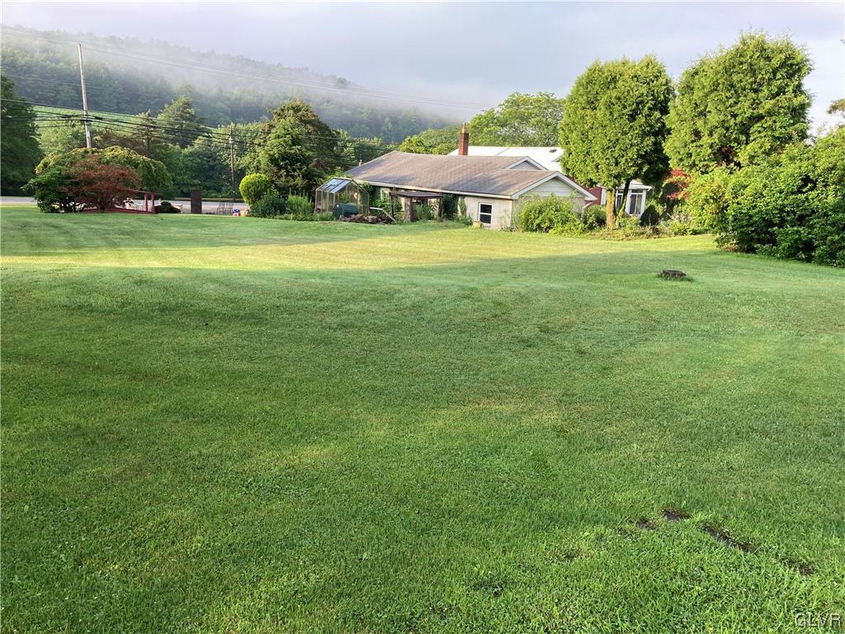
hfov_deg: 63.4
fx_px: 683
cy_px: 317
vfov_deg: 49.7
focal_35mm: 28
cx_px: 422
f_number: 1.8
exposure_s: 1/247
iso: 20
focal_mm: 3.99
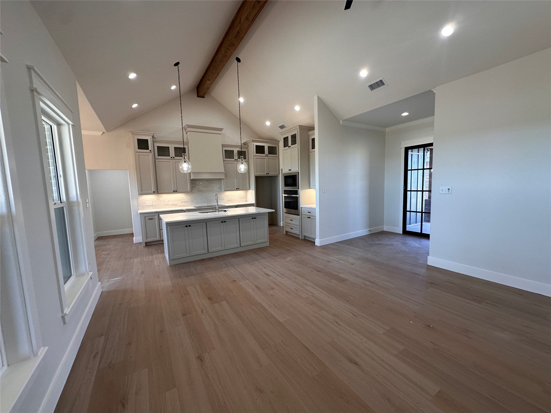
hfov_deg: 102.1
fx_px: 223
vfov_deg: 85.7
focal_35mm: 14
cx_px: 276
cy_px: 206
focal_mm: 2.22
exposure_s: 1/120
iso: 125
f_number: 2.2
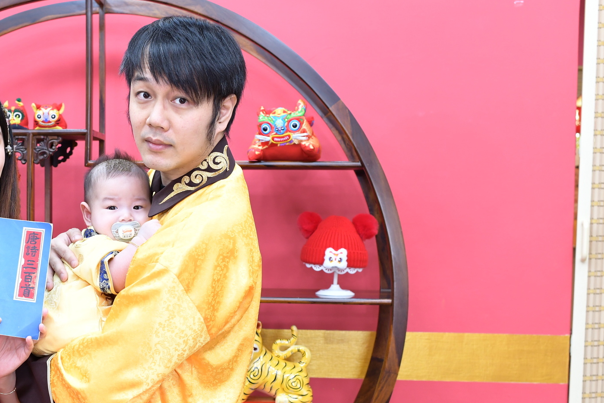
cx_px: 156
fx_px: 1006
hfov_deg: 32.8
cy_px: 284
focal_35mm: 60
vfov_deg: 22.5
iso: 1000
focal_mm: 35
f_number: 4.5
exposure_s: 1/200
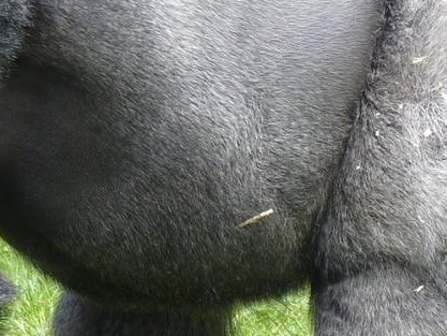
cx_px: -24
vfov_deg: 2.8
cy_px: 236
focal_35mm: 529
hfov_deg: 3.7
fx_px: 6833
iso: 80
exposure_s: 1/100
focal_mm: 24.5
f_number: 3.6
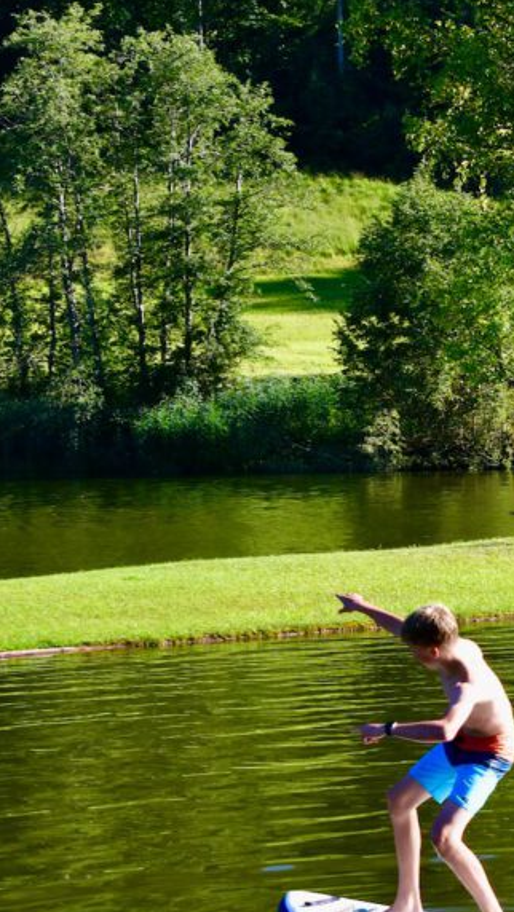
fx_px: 3269
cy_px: 539
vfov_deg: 15.9
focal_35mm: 135
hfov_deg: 8.9
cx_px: 571
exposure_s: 1/250
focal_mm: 45
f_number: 10
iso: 320
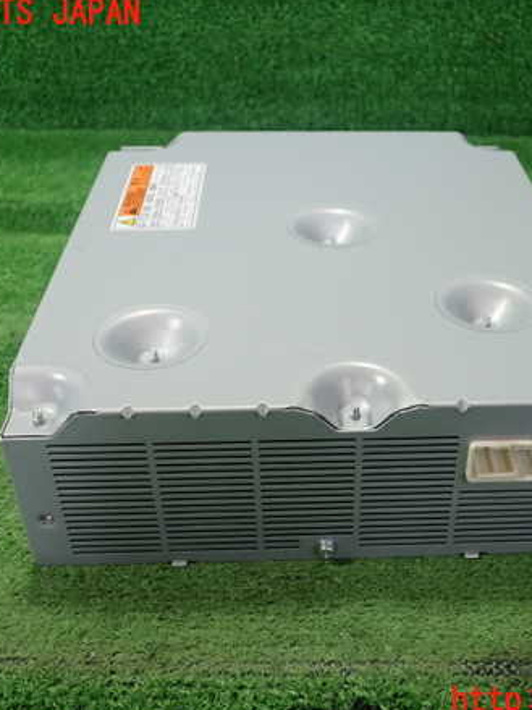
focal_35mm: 41
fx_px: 841
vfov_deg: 45.8
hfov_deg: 34.9
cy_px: 357
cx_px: 331
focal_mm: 5.5
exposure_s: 1/125
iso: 200
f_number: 2.3
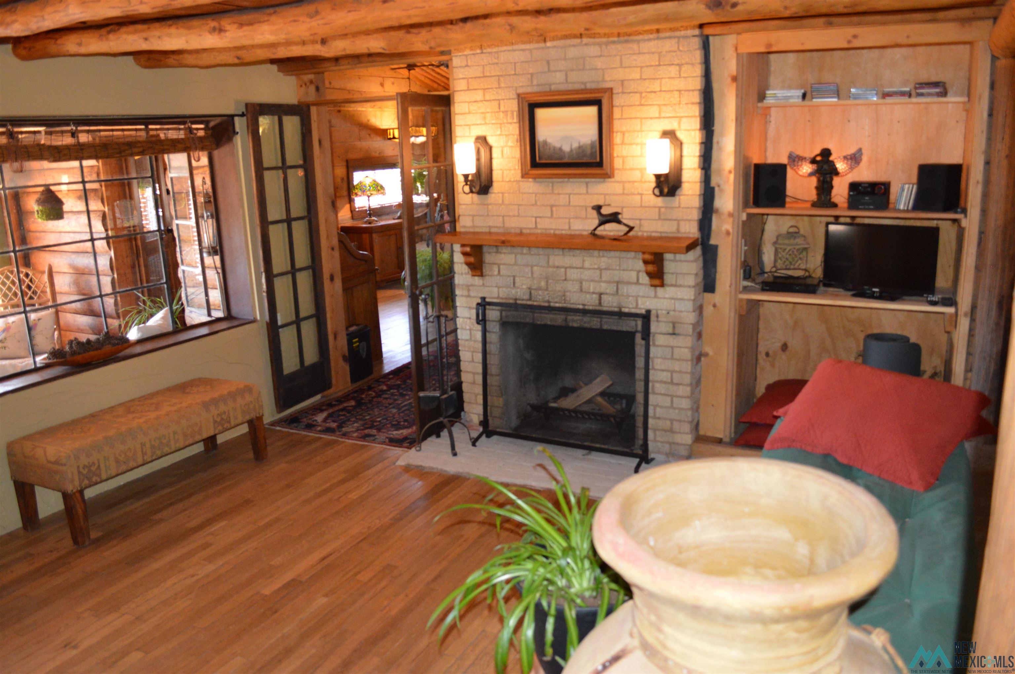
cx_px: 508
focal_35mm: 27
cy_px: 337
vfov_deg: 47.8
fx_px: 761
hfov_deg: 67.4
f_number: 3.5
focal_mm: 18
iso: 1400
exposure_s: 1/60
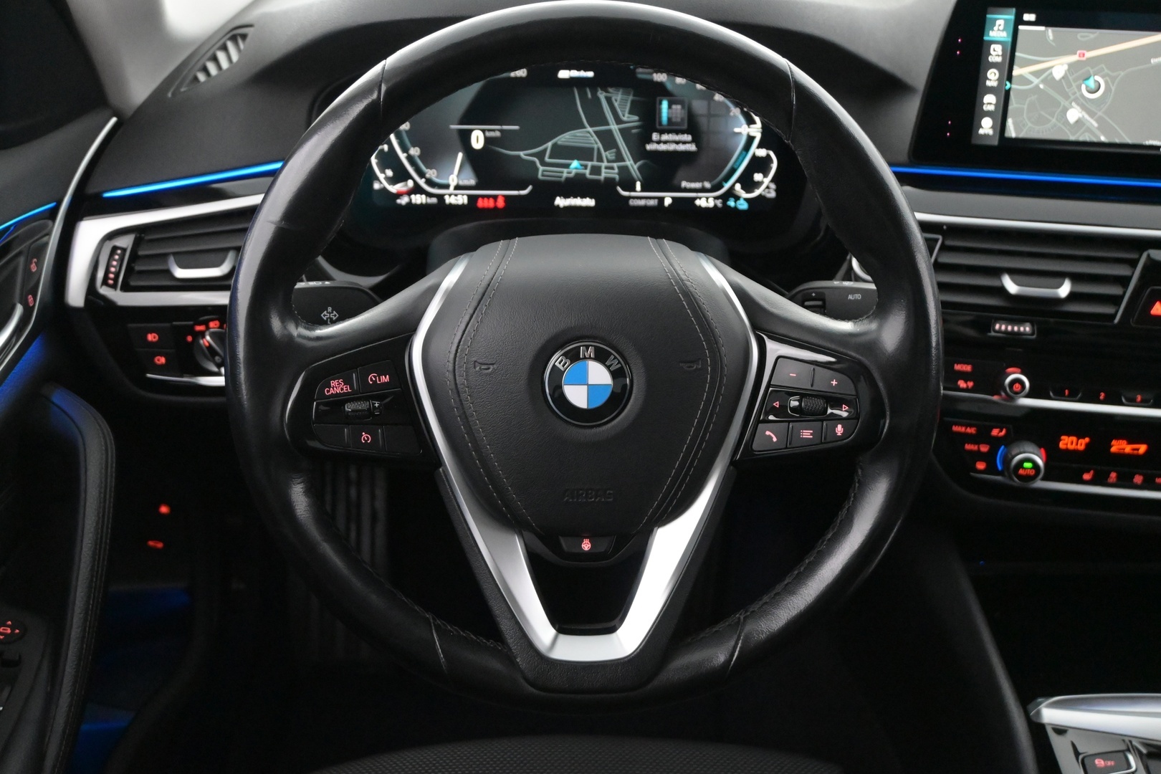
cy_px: 387
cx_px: 580
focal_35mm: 42
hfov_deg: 46.4
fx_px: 1354
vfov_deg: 31.9
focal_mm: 28
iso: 6400
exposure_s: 1/50
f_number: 4.5
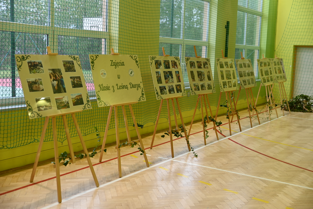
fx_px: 417
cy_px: 104
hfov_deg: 41.1
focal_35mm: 48
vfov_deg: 28.1
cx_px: 156
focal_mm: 48
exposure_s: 1/125
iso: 400
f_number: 2.8
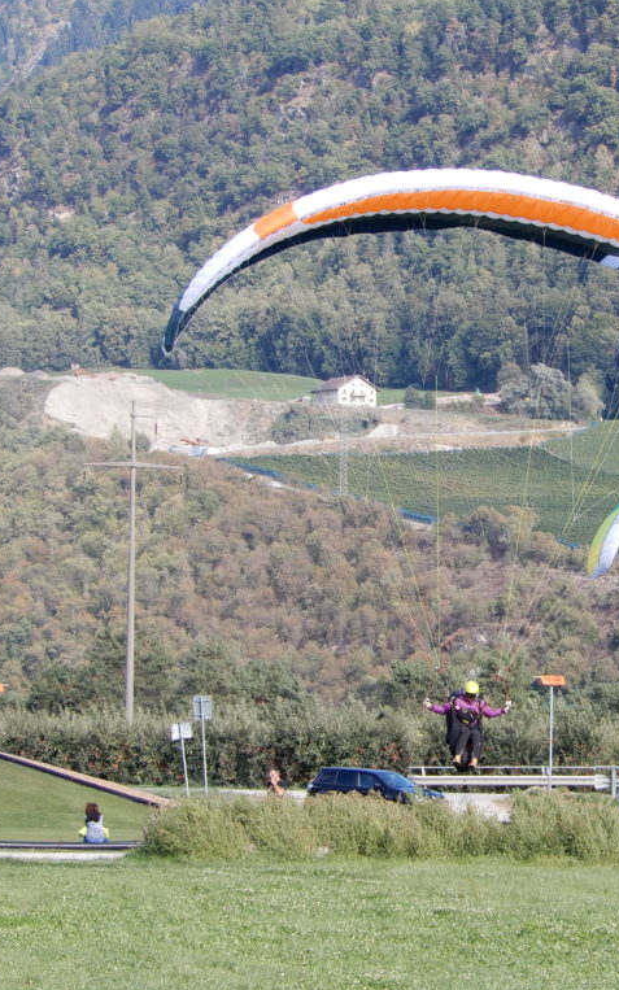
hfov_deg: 6.8
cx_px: 479
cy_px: 494
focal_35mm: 192
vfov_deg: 10.9
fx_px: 5181
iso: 80
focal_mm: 24.1
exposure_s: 1/160
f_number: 5
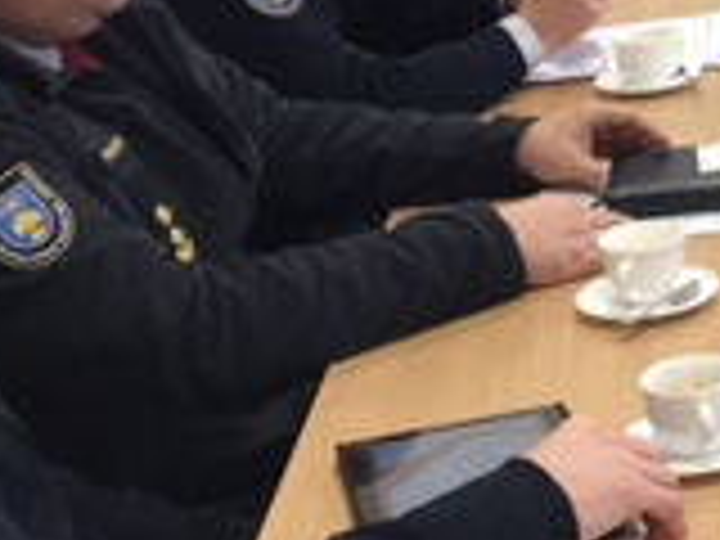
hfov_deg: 15.7
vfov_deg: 12.6
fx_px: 2413
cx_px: 1044
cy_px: -18
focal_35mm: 116
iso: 80
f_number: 2.2
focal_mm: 4.15
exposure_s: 1/33
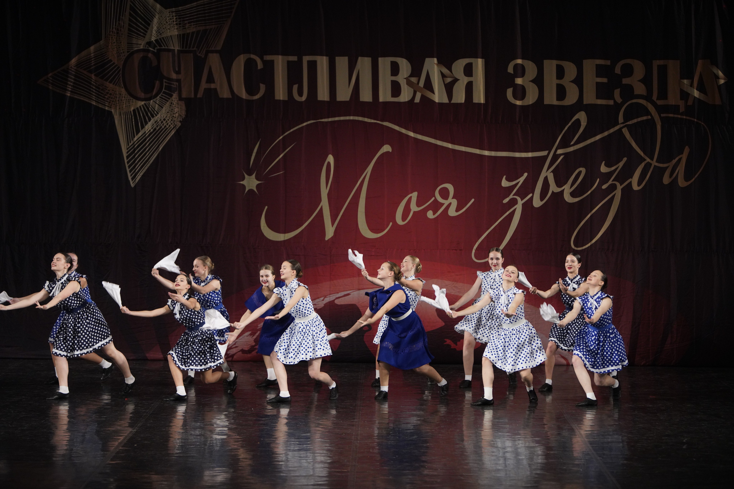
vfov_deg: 11.9
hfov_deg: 17.8
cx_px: 367
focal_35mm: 115
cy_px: 244
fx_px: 2345
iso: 2500
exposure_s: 1/500
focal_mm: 115
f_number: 2.8
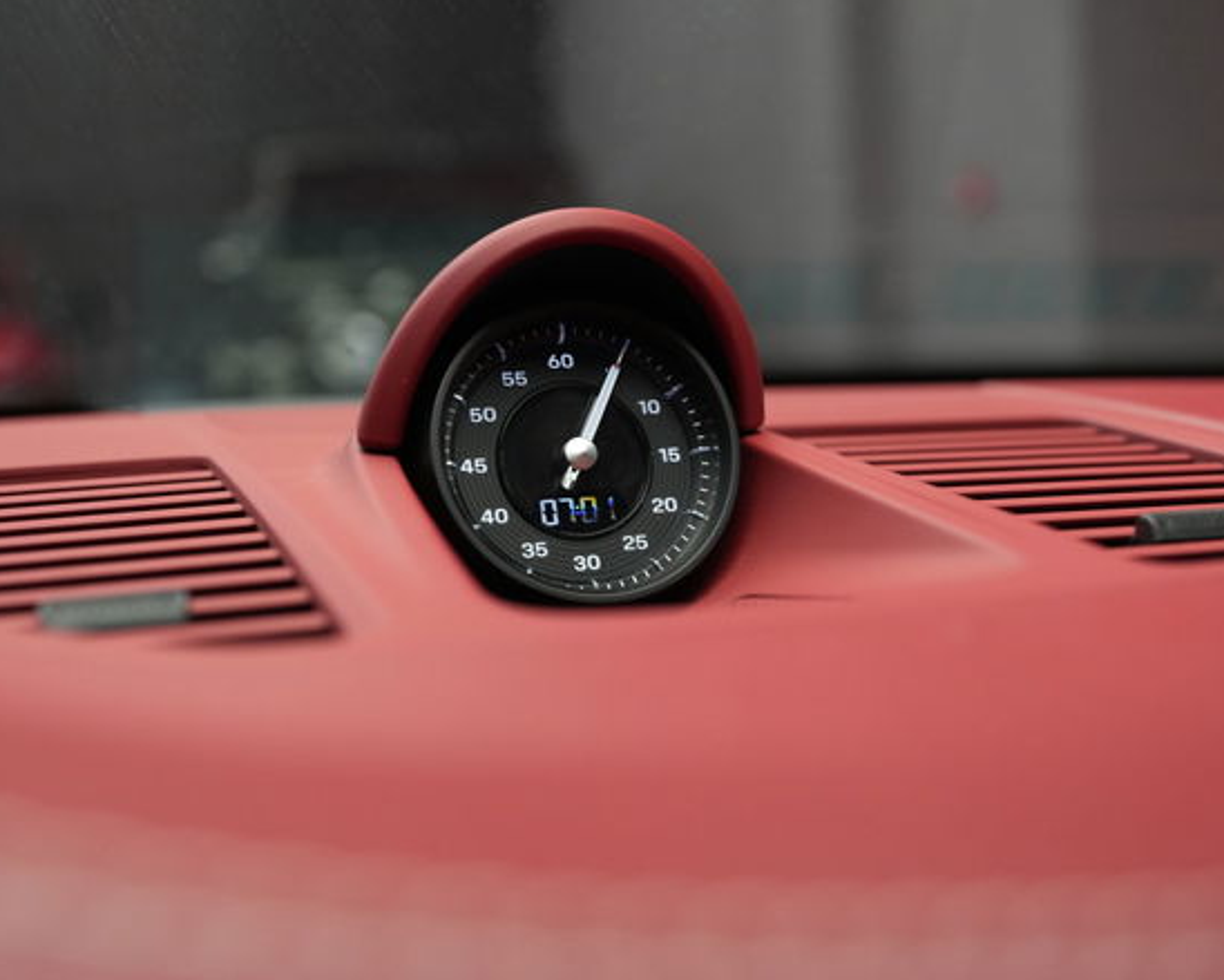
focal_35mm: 46
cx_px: 596
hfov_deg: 40.3
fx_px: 1667
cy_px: 411
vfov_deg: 32.7
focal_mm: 35
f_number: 4
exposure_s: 1/40
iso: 2000
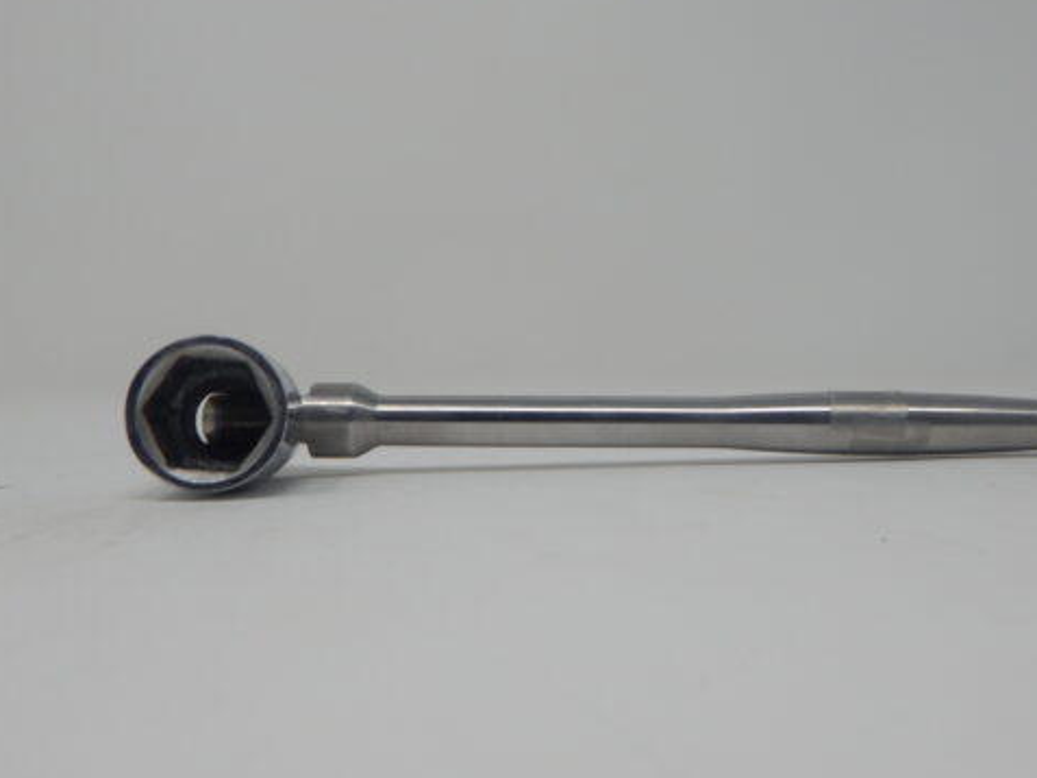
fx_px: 1169
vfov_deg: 36.8
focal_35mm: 39
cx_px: 604
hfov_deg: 47.7
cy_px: 372
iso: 125
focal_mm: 5.6
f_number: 3.2
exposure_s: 1/160
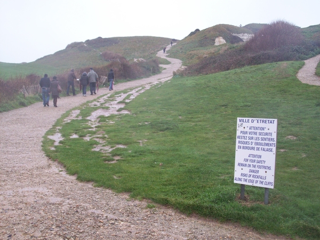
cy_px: 120
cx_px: 160
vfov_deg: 31.5
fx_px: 425
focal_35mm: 46
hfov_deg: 41.2
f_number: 3.1
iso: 80
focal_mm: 7.6
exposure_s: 1/116
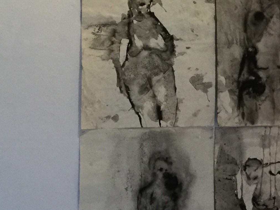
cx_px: 236
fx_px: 817
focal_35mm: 101
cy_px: 68
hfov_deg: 19.2
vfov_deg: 14.6
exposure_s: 1/33
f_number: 2.4
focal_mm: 3.3
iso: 100
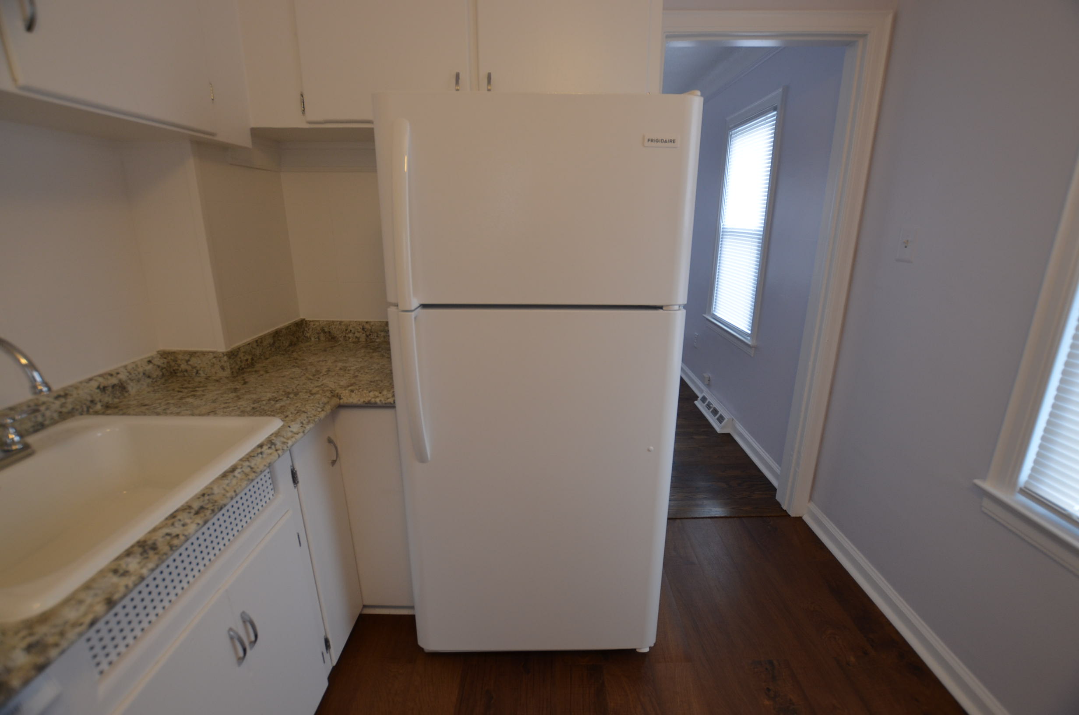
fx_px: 449
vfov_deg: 77.1
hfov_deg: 100.5
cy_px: 358
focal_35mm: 15
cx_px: 540
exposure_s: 1/60
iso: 400
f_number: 4
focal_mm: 10
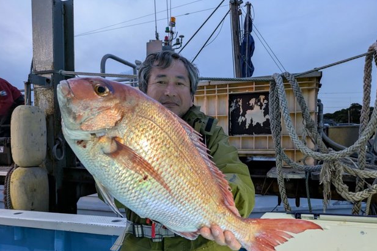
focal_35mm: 27
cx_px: 191
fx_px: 283
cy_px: 146
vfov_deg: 47.7
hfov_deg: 67.4
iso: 302
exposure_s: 1/33.3
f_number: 1.89
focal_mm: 5.43
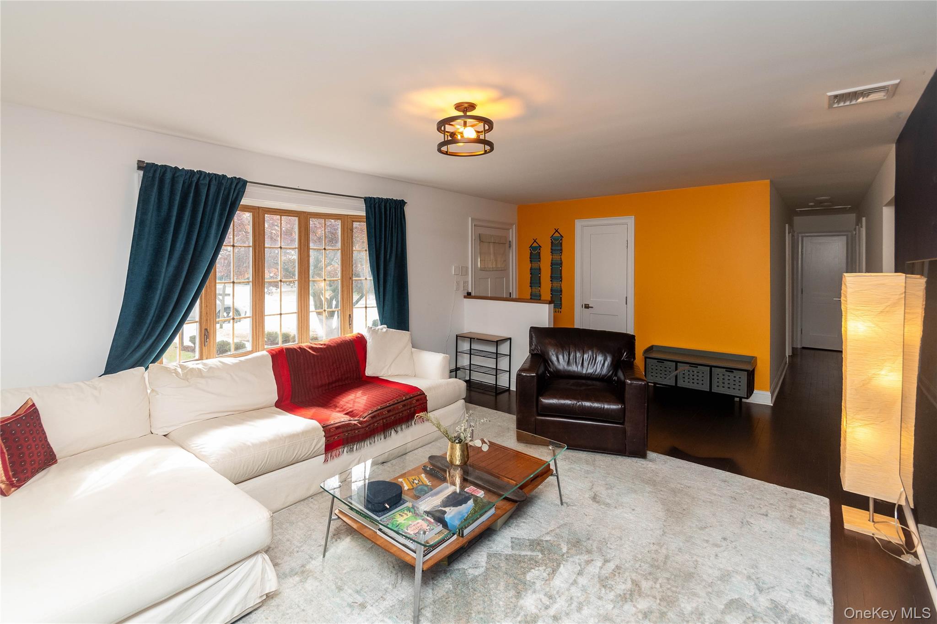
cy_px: 312
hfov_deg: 100.4
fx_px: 390
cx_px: 468
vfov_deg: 77.3
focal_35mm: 15
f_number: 5.6
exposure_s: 1/60
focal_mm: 10
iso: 800
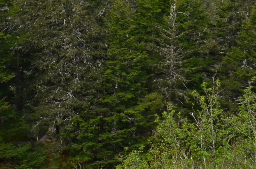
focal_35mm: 123
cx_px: 124
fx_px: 873
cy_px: -173
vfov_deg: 10.2
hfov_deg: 16.7
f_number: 11
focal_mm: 18
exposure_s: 1/125
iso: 140
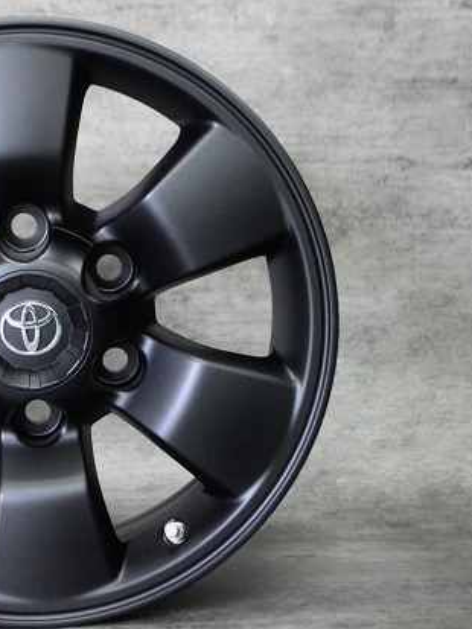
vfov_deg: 19.4
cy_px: 315
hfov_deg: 14.5
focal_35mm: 101
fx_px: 1835
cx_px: 73
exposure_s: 1/50
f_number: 5.3
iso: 6400
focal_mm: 46
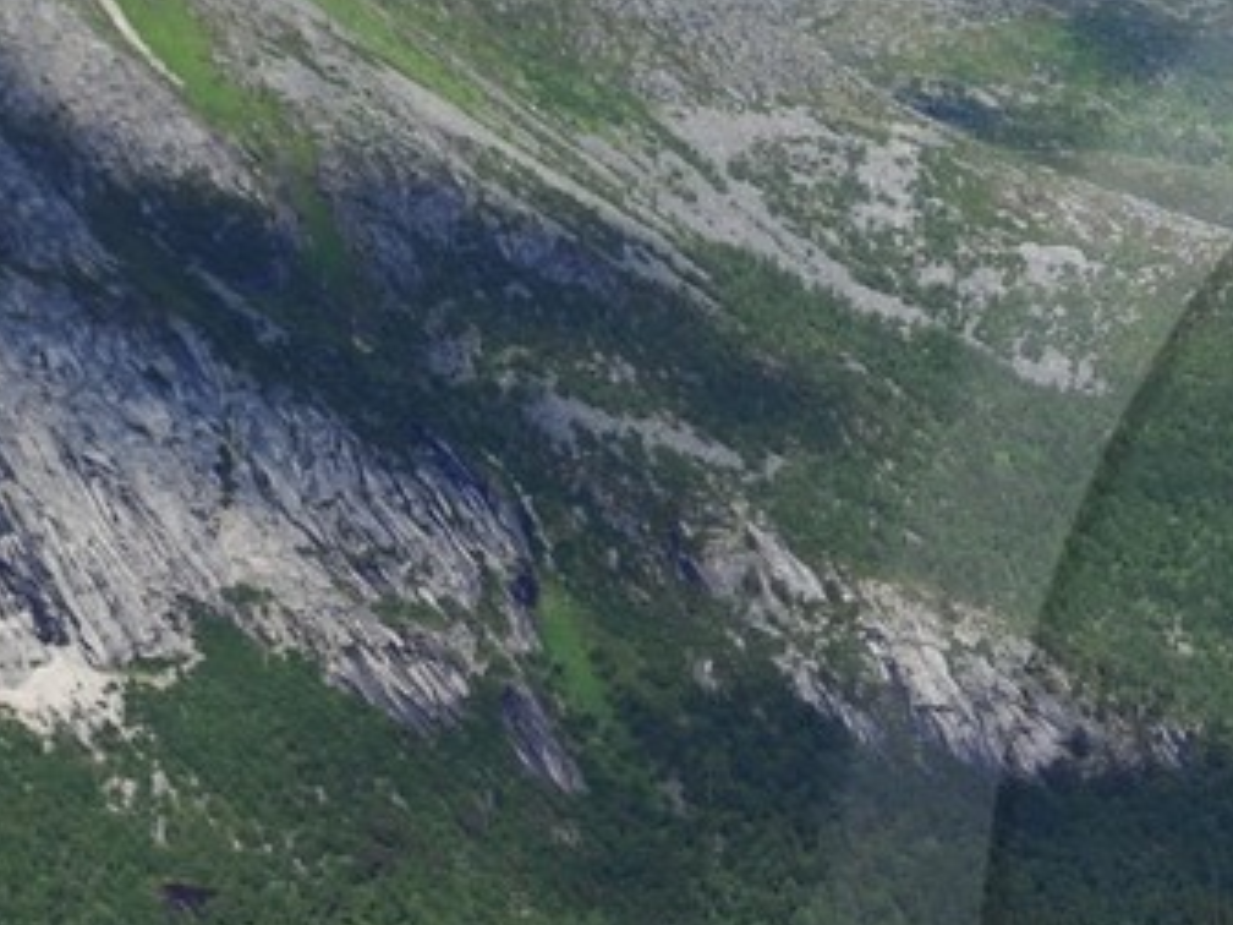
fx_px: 6839
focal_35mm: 192
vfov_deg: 7.7
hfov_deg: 9.7
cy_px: 1039
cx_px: 2323
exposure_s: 1/1000
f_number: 4.5
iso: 100
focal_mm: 28
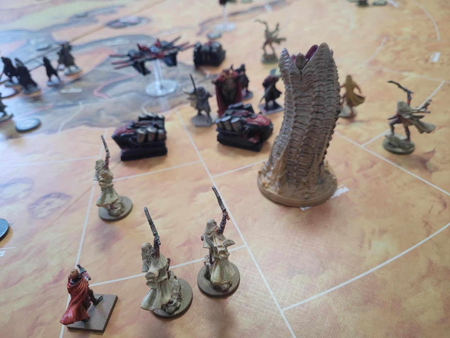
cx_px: 225
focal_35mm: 26
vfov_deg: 53.1
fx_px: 338
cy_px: 169
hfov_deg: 67.3
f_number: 1.8
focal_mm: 5.4
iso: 250
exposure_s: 1/50
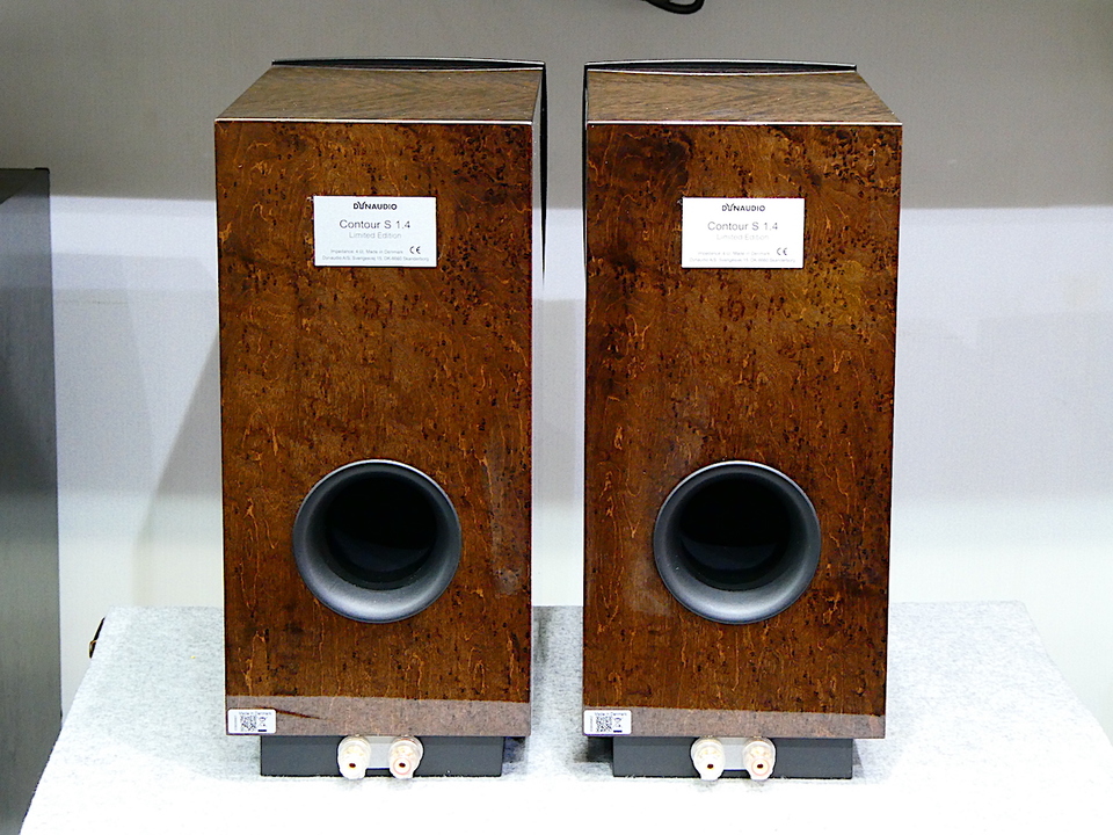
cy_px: 418
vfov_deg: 16.4
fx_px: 2894
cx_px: 556
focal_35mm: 90
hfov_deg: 21.8
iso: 400
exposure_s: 1/4
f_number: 5.6
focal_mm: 16.1
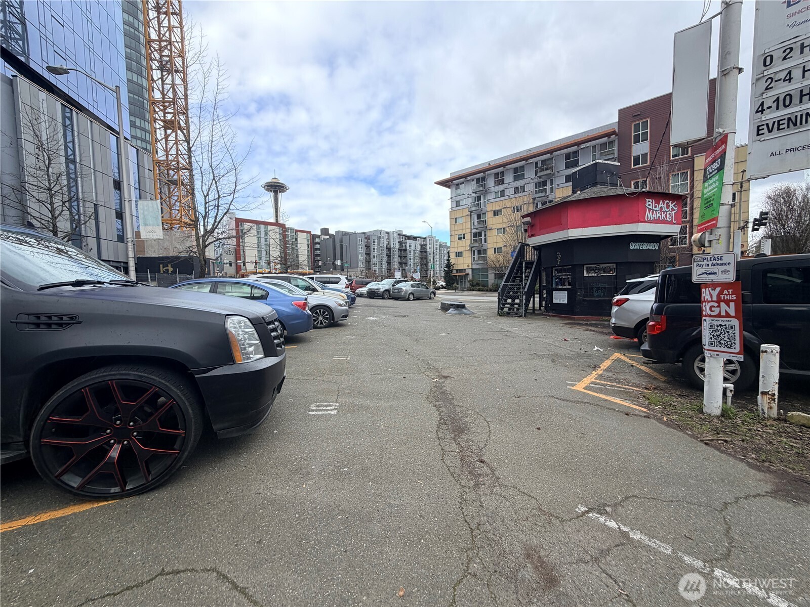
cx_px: 405
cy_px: 304
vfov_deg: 85.7
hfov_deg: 102.1
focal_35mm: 14
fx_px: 328
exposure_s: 1/638
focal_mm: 2.22
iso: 40
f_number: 2.2
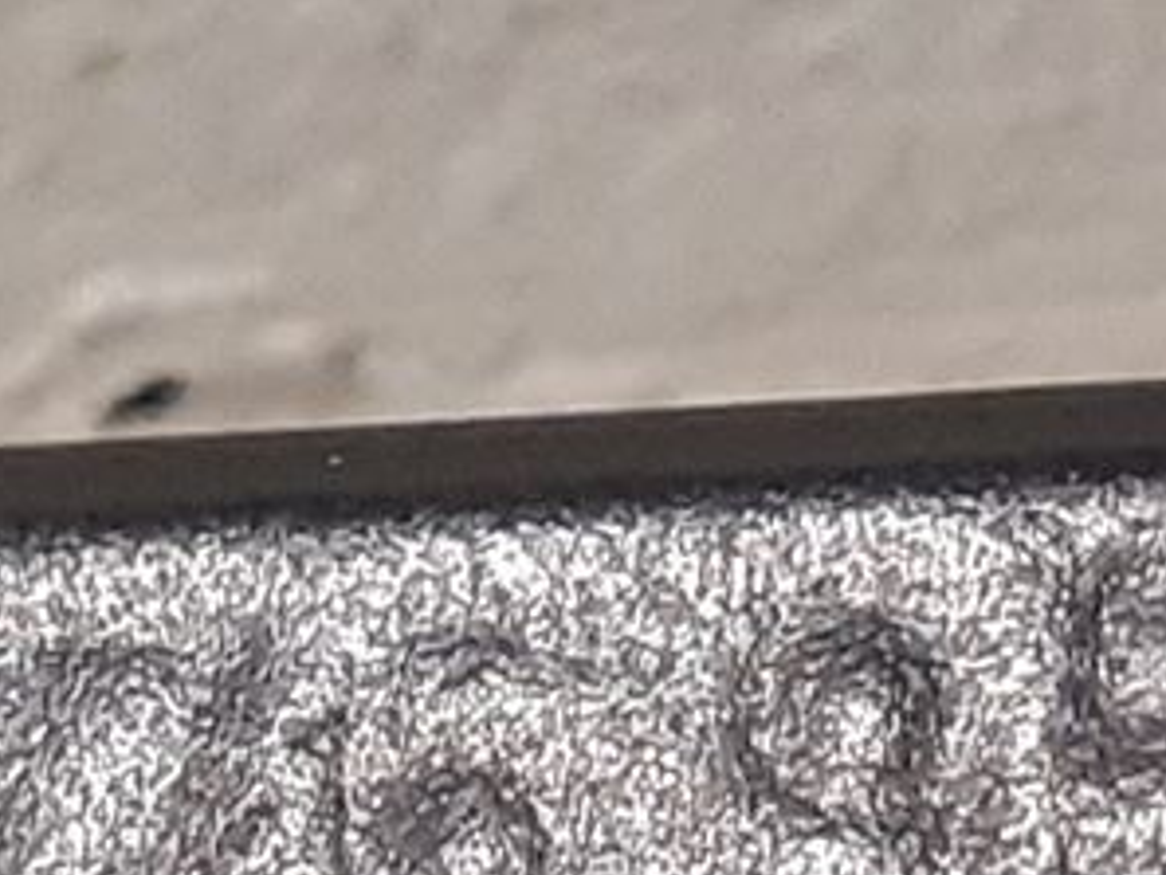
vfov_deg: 8.2
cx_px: 915
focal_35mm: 179
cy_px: 1122
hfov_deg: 11.0
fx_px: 6032
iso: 250
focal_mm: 3.93
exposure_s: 1/33
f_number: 1.7
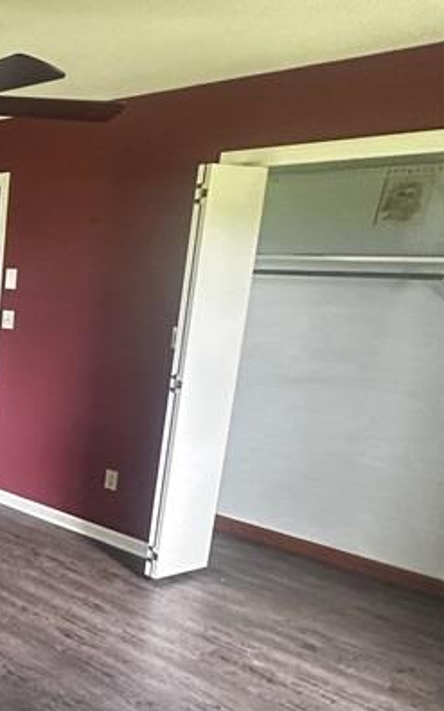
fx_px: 698
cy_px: 417
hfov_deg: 26.8
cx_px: -196
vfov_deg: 53.8
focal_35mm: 36
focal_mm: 2.22
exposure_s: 1/60
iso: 400
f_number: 2.2
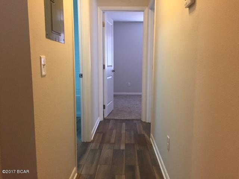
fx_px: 200
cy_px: 90
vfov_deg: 48.2
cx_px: 120
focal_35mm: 29
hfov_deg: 61.7
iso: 160
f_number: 2.2
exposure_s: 1/30
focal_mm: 4.15
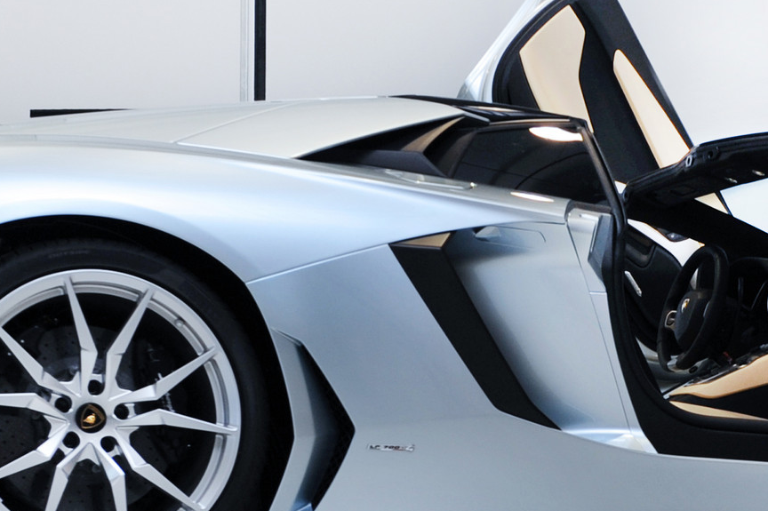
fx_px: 2345
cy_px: 403
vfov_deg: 12.4
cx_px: 536
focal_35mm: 110
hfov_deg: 18.5
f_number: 5.6
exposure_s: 1/50
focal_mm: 38
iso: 320
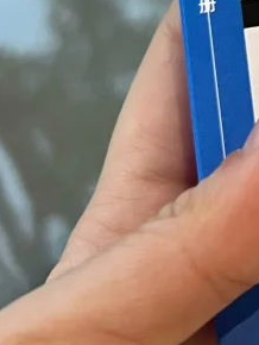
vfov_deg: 13.5
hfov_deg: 10.3
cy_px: -307
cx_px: 574
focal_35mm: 129
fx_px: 1285
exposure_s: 1/50
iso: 100
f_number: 1.5
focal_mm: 5.7
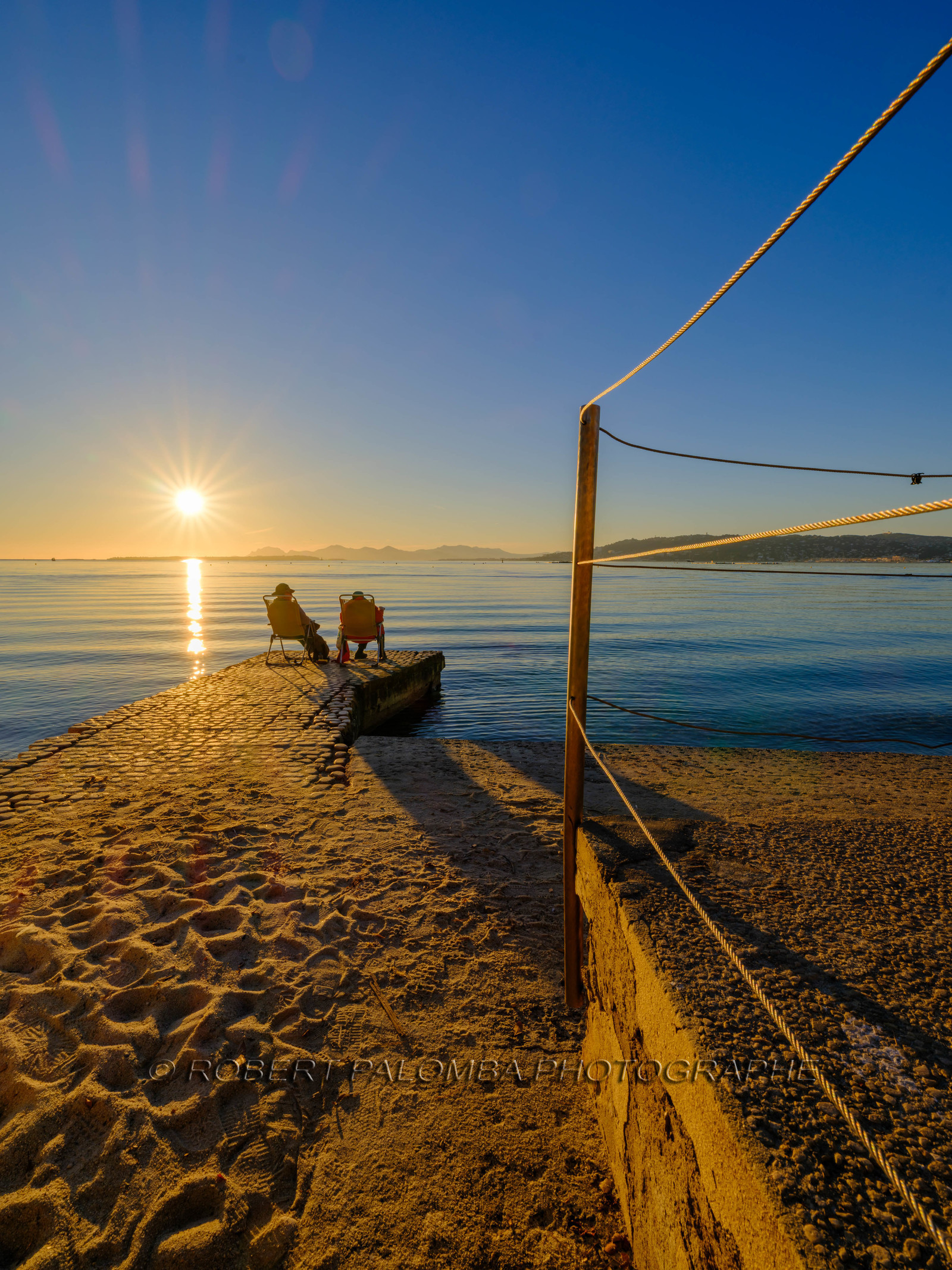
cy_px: 635
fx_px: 587
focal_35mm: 16
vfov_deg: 94.5
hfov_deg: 78.1
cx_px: 476
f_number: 18
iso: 320
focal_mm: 20
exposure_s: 1/100
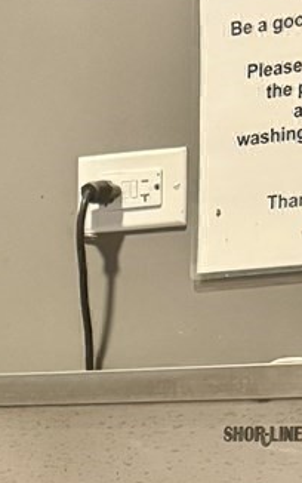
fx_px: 1579
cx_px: 31
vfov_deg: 15.7
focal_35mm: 120
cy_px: 760
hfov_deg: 10.9
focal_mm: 6.76
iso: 640
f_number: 1.78
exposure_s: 1/60
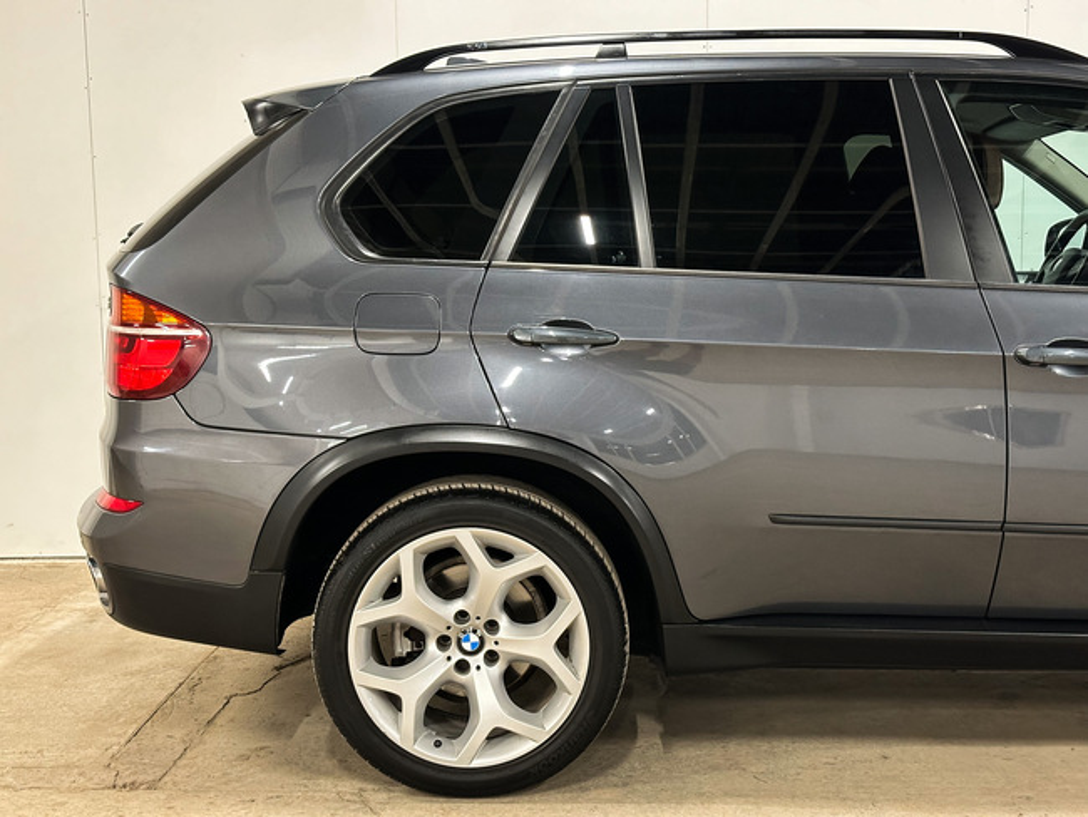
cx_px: 544
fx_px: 1509
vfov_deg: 30.3
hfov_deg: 39.6
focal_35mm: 48
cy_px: 408
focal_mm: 6.86
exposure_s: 1/35
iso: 400
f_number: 1.8
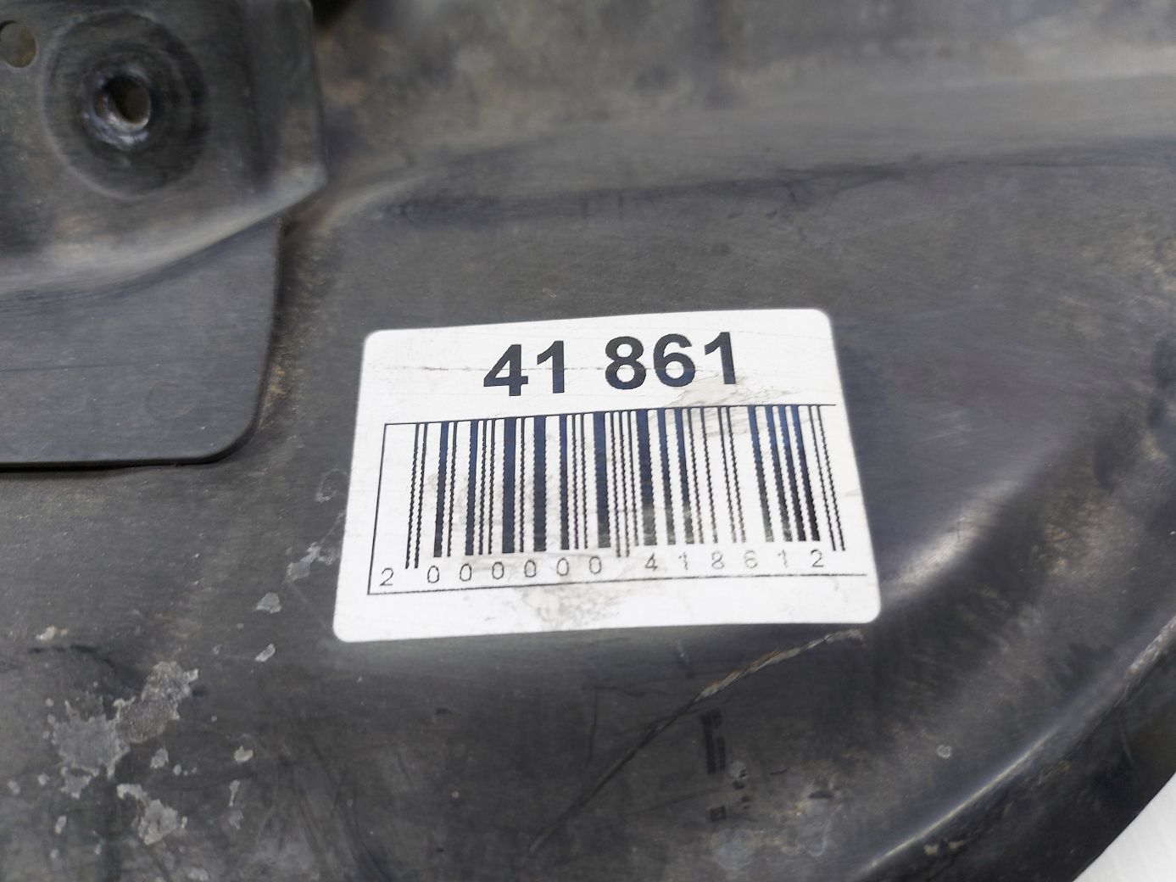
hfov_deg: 71.6
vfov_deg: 56.8
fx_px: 815
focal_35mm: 24
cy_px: 441
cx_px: 588
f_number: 1.8
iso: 64
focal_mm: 5.23
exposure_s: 1/50
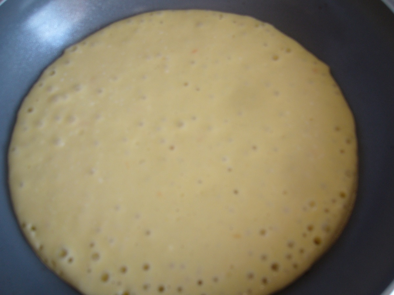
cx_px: 197
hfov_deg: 52.6
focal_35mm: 35
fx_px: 398
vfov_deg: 40.7
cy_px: 148
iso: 80
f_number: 2.8
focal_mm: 5.8
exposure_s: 1/60
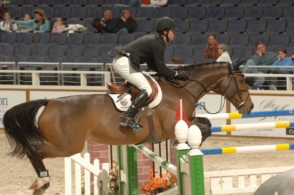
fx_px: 1835
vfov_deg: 6.1
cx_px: 147
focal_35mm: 225
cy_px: 98
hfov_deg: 9.2
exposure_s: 1/250
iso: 320
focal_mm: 150
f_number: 5.6
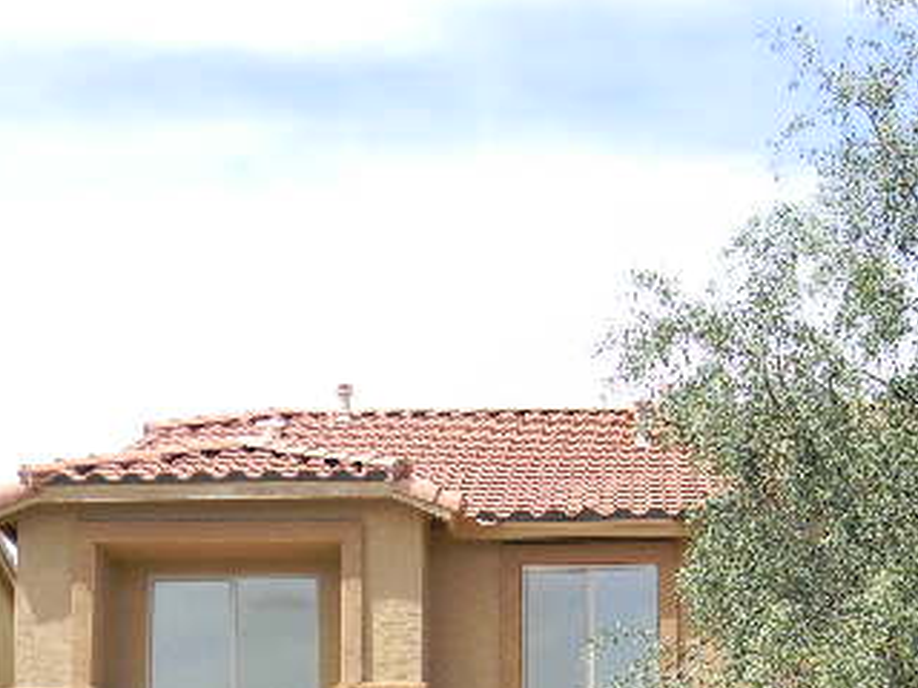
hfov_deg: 23.4
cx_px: 752
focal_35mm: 82
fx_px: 2175
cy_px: 682
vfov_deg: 17.6
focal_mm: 7.3
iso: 112
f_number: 3.8
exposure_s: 1/554
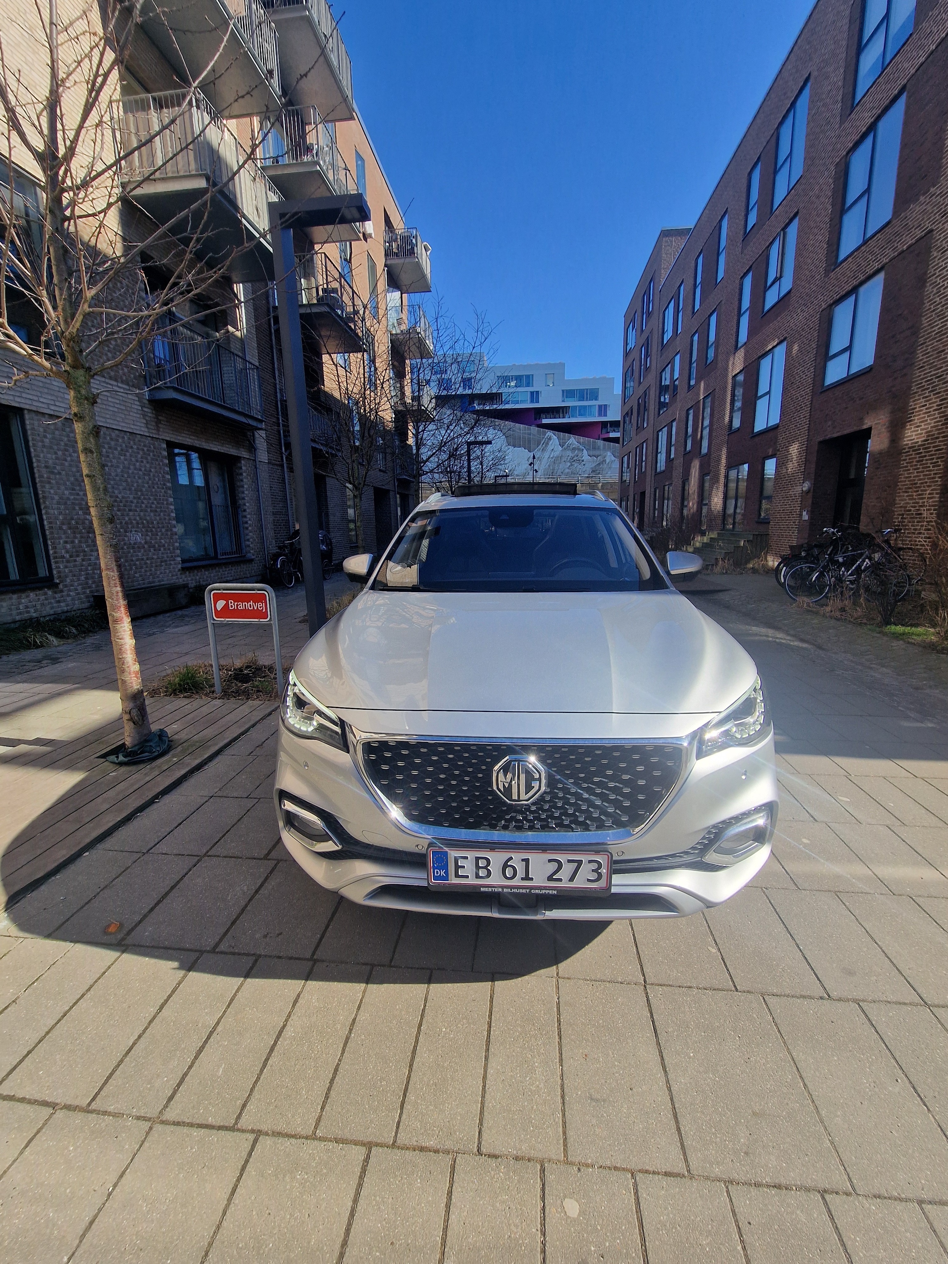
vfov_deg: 106.2
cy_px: 632
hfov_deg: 89.9
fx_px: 475
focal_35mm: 13
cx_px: 474
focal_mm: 2.2
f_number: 2.2
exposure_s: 1/1288
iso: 50
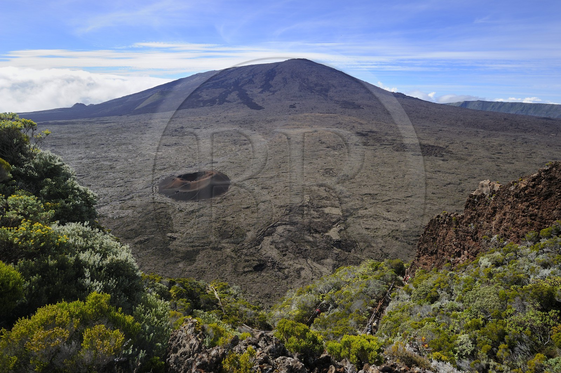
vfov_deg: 67.3
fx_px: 280
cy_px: 186
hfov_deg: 90.0
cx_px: 280
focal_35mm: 18
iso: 200
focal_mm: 18
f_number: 11
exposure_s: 1/250
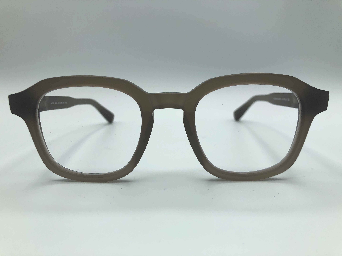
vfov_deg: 49.7
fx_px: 277
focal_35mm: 28
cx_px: 171
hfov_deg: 63.4
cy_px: 128
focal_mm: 4
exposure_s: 1/1021
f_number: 1.8
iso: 32
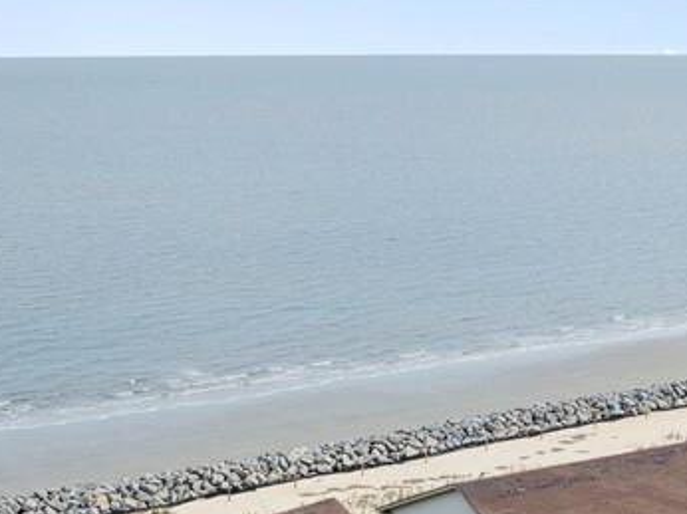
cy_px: 550
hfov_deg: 27.3
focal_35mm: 71
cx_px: 240
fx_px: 1408
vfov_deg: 19.9
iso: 110
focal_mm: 12.29
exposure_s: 1/800
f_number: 2.8
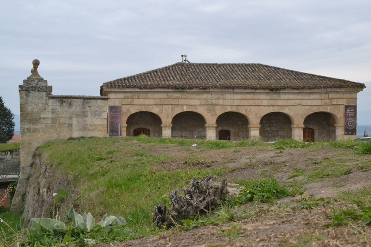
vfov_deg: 20.2
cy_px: 124
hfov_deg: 29.9
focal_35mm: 68
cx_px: 186
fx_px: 695
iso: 3200
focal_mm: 45
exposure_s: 1/1000
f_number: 16
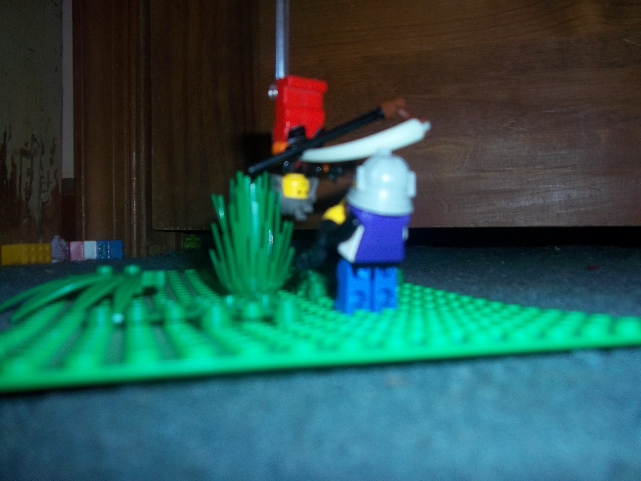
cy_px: 240
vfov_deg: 44.2
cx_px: 320
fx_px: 593
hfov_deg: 56.8
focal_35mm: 32
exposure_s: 1/30
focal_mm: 5.7
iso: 80
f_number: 2.9
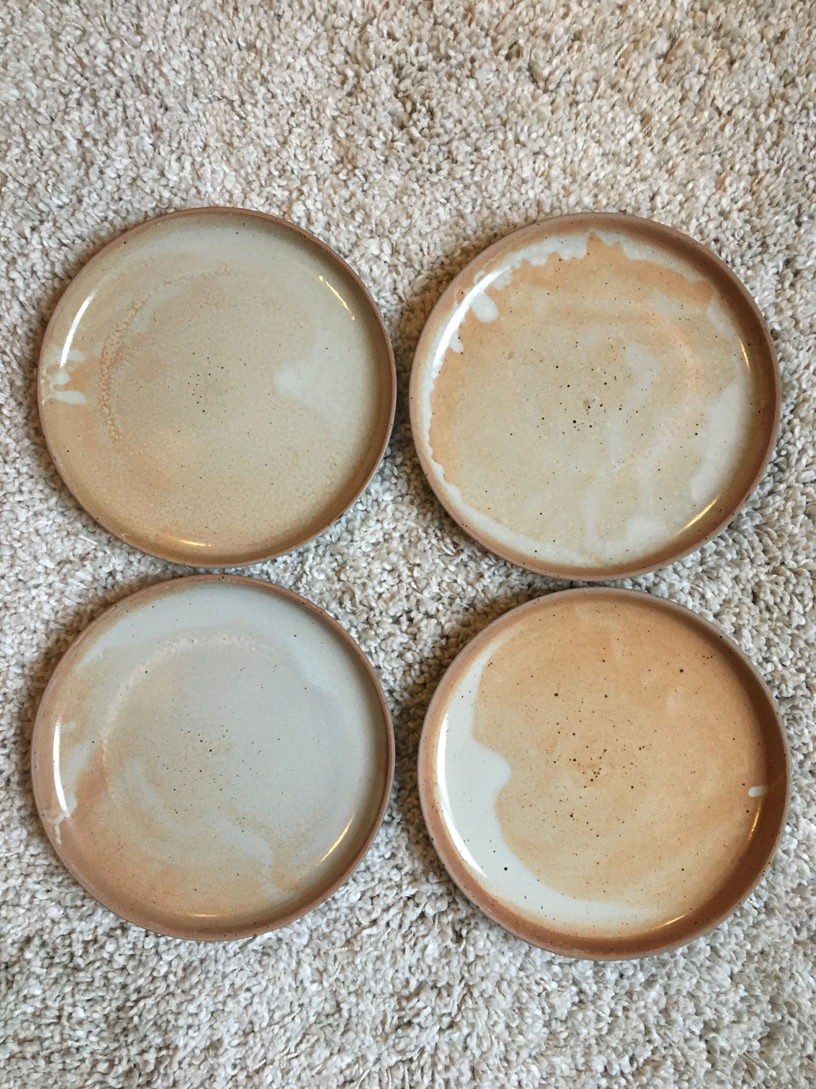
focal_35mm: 29
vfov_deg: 61.7
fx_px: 911
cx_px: 408
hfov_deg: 48.2
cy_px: 544
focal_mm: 4.15
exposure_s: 1/30
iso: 160
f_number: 2.2
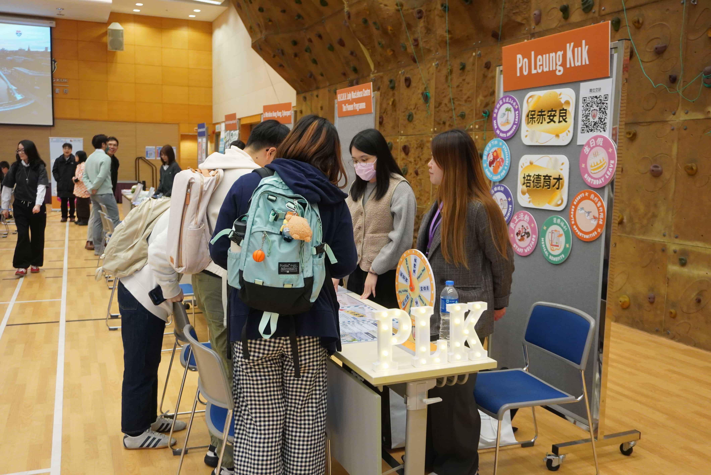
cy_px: 238
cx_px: 356
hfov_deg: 57.2
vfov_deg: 40.0
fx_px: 652
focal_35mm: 33
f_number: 4
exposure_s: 1/160
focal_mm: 22
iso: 2000
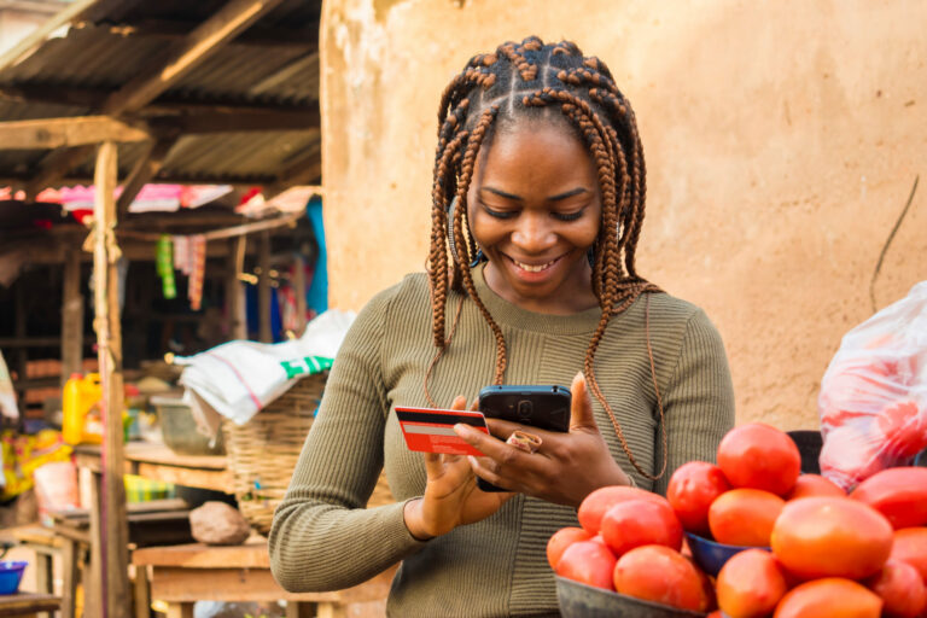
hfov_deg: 26.0
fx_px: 2008
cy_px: 309
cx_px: 464
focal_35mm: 78
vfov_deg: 17.5
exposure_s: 1/100
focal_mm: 52
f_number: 5.6
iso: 200
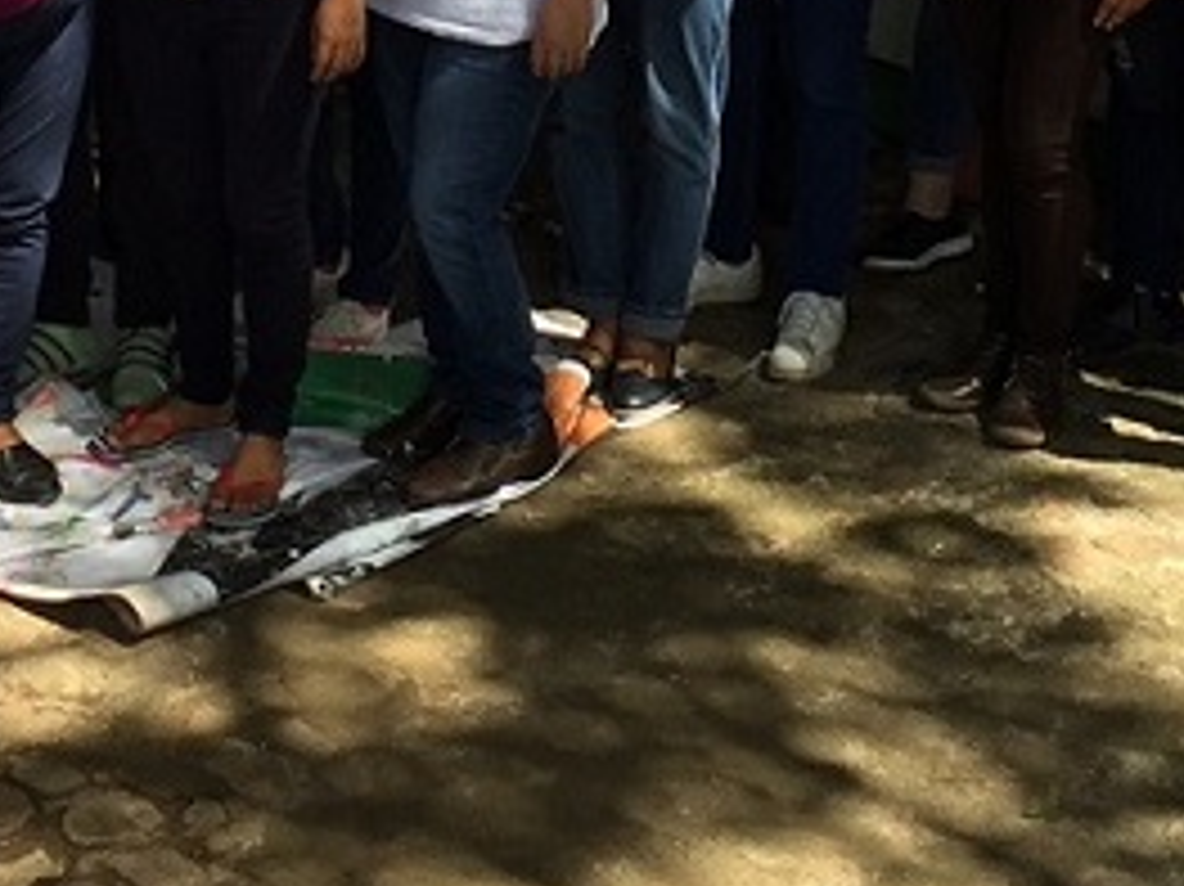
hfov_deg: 21.5
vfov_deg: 15.6
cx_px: 455
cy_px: -189
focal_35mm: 91
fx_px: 3111
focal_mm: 4.15
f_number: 2.2
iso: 32
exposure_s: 1/565
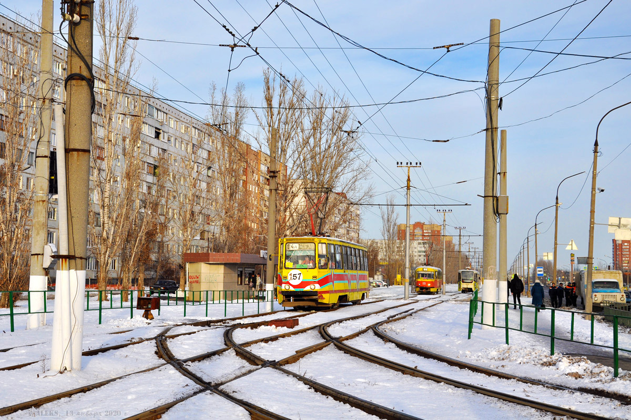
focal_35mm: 52
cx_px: 316
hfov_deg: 37.9
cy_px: 210
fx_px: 919
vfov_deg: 25.7
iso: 200
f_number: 8
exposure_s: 1/500
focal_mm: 35
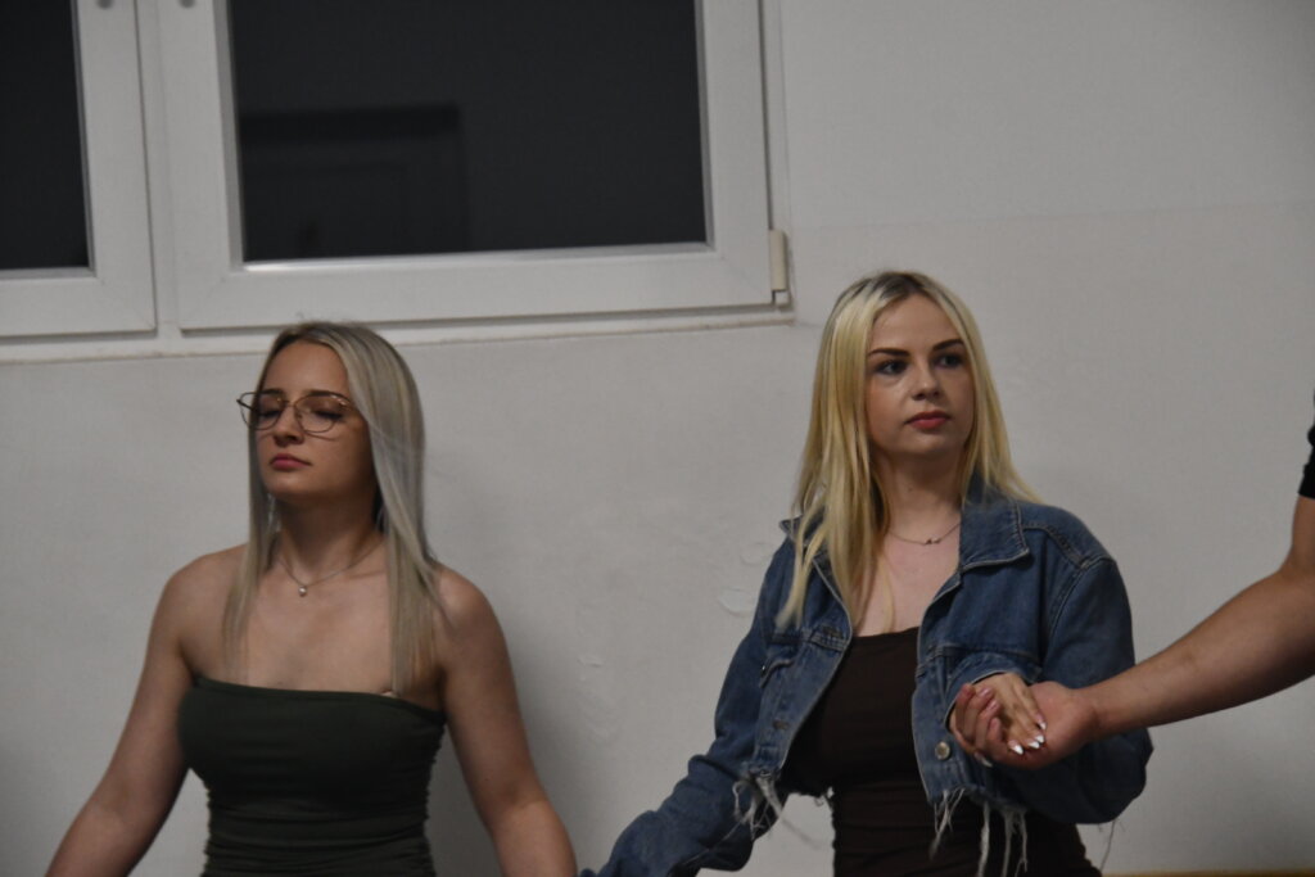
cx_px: 658
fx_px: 6685
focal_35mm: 183
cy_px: 438
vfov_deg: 7.5
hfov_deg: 11.2
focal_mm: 122
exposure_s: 1/125
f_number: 5.6
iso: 2800
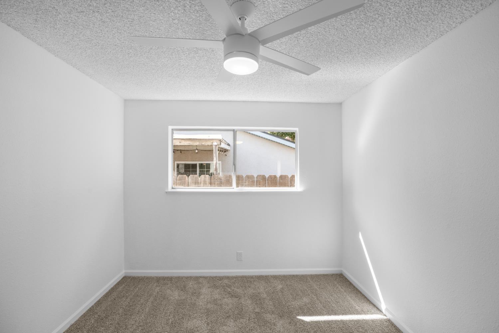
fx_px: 222
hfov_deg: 96.7
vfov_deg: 73.7
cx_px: 250
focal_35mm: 16
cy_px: 166
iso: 200
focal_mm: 16
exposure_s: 1/13
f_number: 8
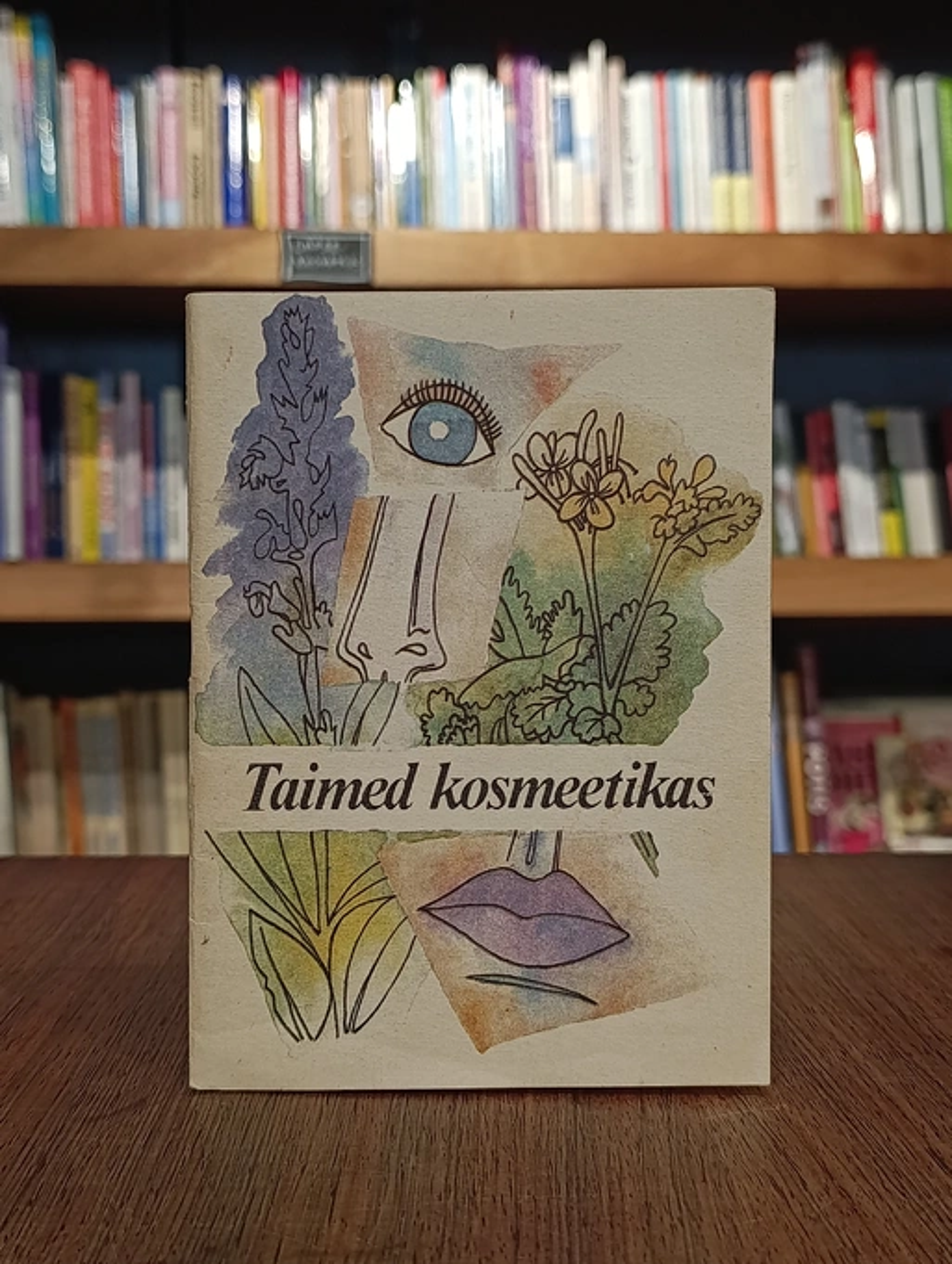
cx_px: 476
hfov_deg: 33.0
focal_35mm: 44
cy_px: 632
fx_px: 1609
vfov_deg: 42.9
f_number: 1.65
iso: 238
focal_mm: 6.11
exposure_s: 1/100
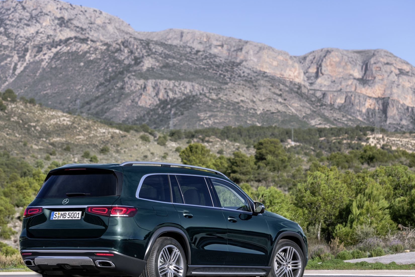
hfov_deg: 16.0
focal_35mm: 128
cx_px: 201
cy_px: 143
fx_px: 1475
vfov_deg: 10.7
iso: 200
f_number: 4.5
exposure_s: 1/1250
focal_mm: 110
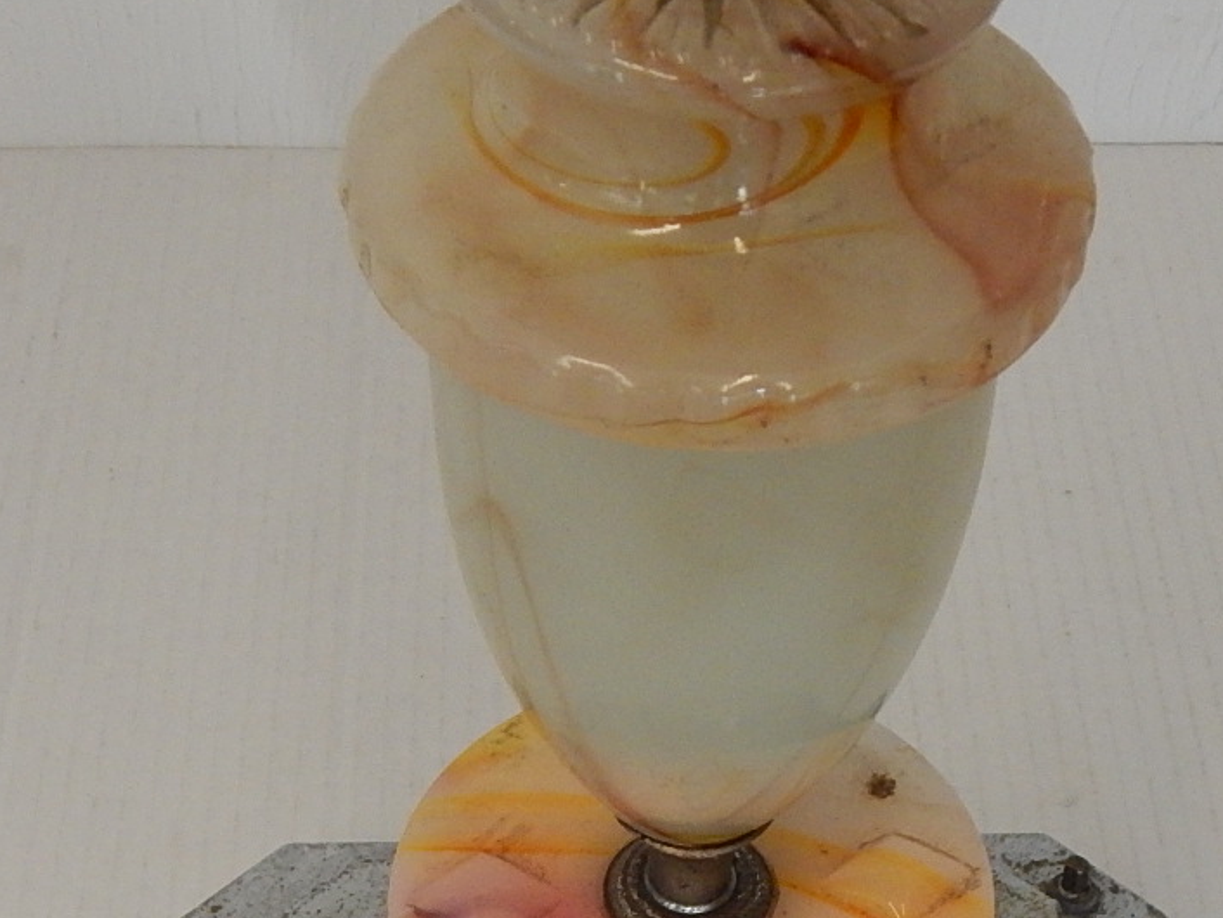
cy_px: 932
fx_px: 2721
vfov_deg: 18.6
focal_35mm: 77
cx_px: 677
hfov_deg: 25.3
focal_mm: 6.1
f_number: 3.3
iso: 400
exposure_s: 1/160
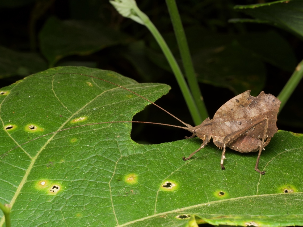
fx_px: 1050
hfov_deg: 16.4
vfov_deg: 12.3
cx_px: 152
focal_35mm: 120
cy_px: 114
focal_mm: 60
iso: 400
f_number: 16
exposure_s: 1/60
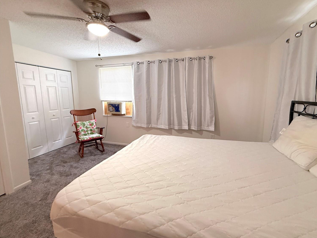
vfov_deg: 81.7
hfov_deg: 98.0
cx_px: 169
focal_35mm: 15
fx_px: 137
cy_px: 113
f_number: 2.2
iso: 320
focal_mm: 2.22
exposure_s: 1/60
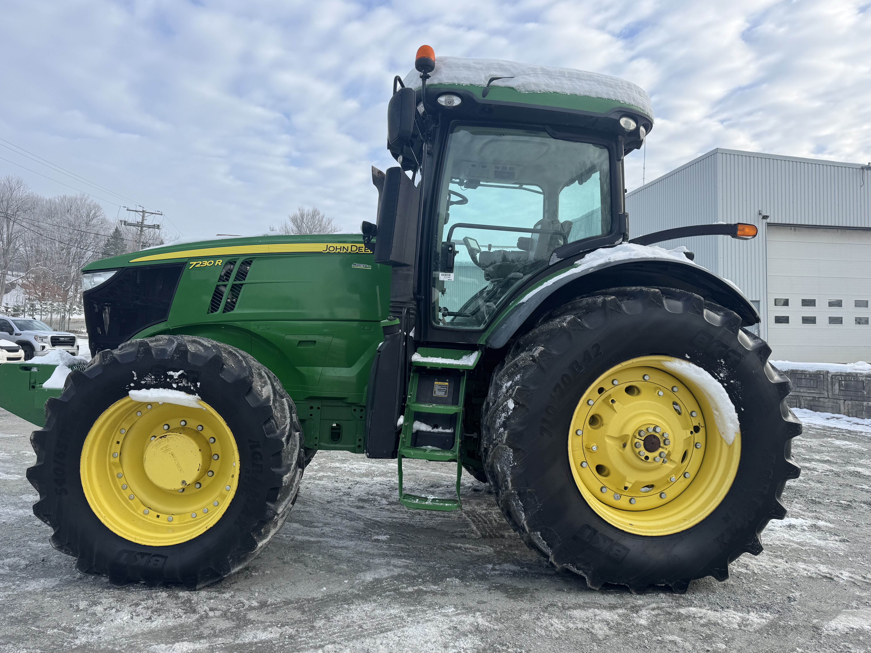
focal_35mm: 25
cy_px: 332
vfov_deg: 54.9
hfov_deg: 69.4
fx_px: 629
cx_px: 422
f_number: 1.78
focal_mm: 6.76
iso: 80
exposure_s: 1/1456
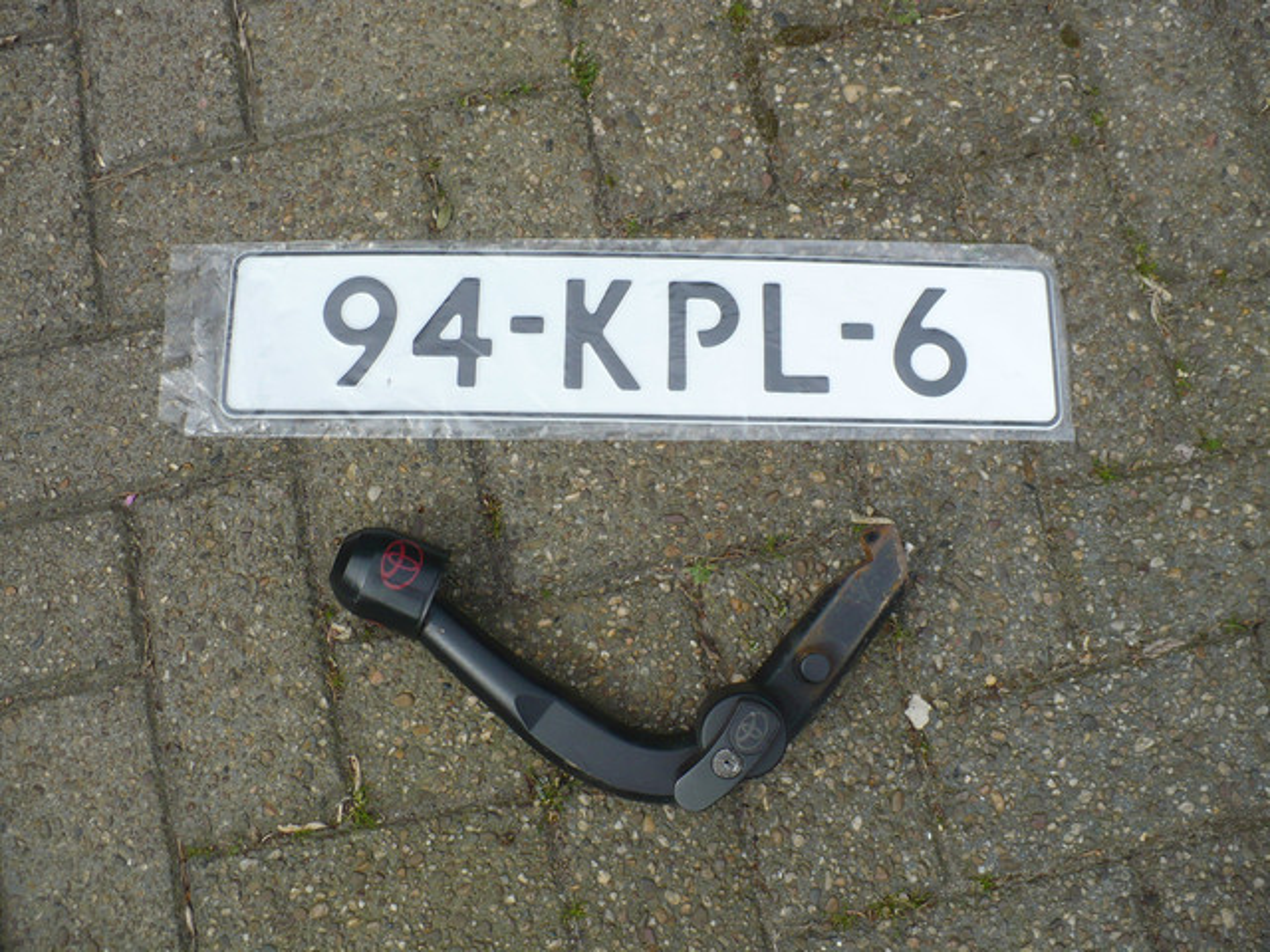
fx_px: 1357
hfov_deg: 50.1
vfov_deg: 38.7
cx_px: 635
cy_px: 476
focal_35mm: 37
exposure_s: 1/1000
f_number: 2.8
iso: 100
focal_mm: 6.1
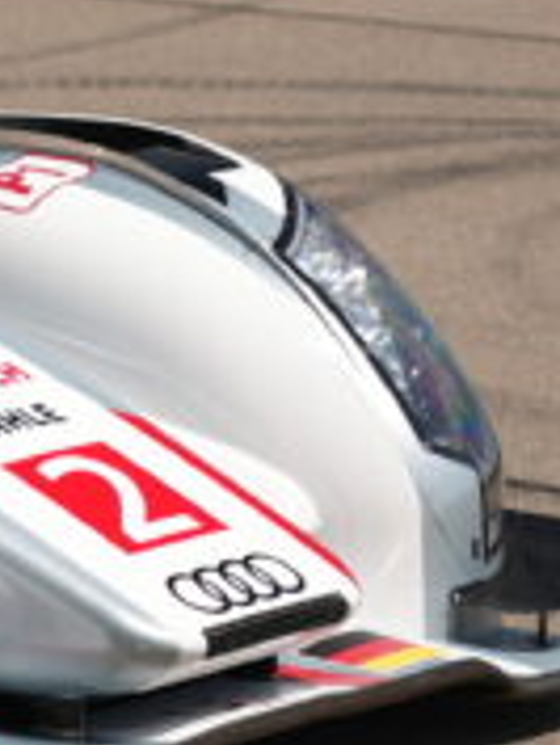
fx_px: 6592
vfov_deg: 6.5
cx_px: -779
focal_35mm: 306
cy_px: 364
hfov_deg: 4.7
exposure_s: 1/125
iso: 100
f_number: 2.5
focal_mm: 55
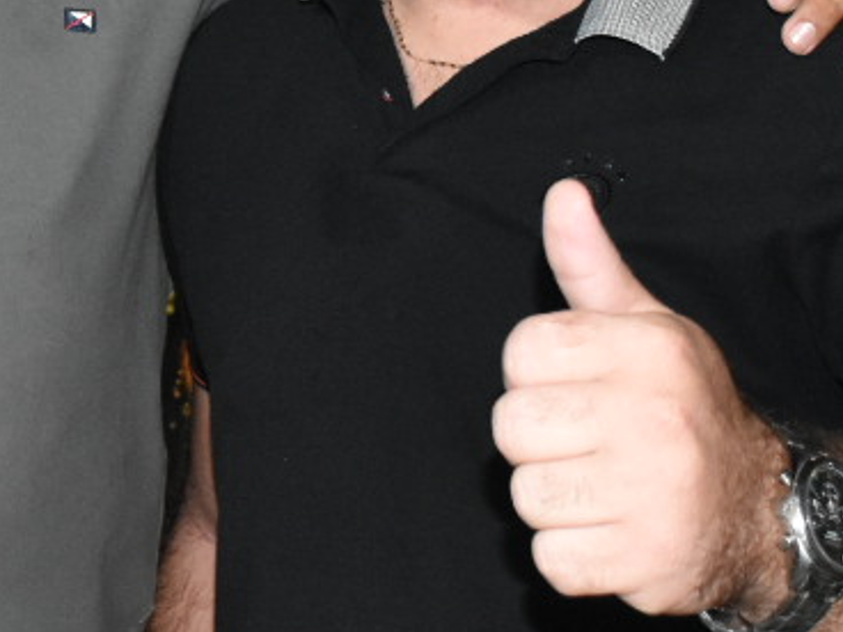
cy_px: 137
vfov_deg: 11.6
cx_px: 14
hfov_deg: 15.3
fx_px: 3093
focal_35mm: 127
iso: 2500
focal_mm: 20
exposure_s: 1/100
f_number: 3.5
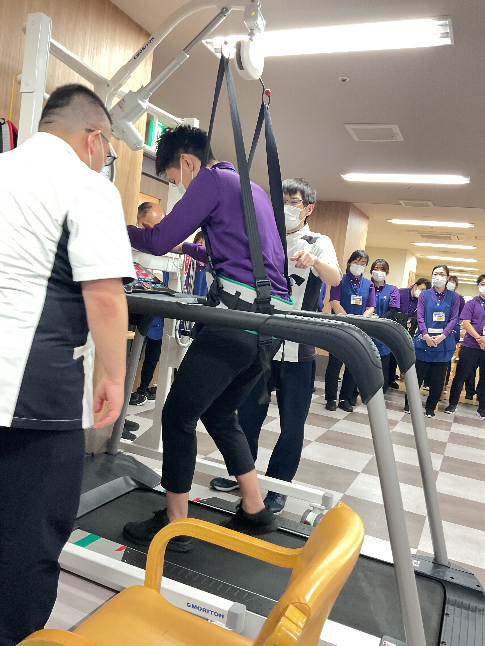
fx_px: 542
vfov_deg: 61.7
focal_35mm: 29
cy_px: 323
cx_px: 242
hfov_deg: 48.2
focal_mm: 3
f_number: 1.8
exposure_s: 1/40
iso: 250
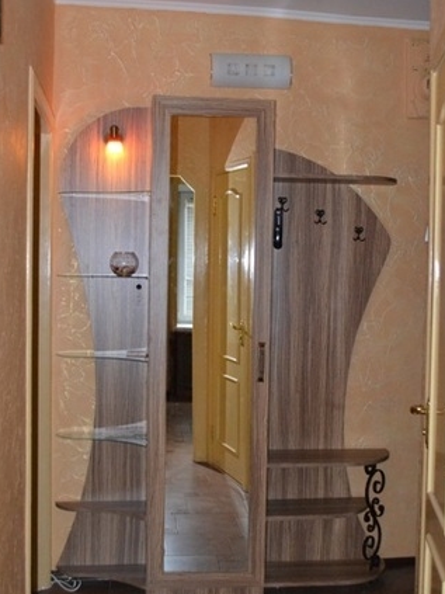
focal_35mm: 45
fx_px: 772
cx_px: 229
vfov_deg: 42.1
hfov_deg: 32.2
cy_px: 284
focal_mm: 22
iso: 3200
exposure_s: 1/60
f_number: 4
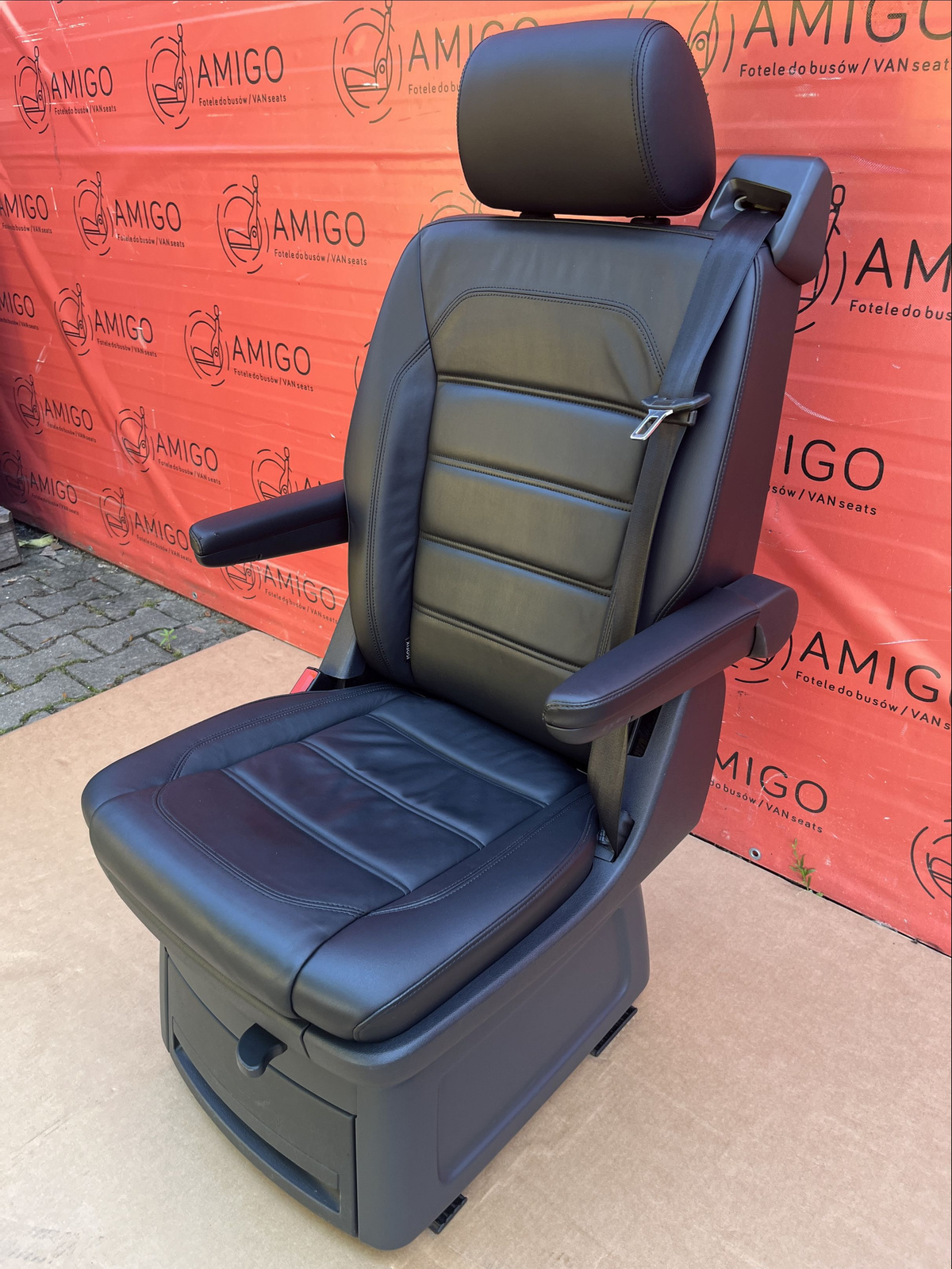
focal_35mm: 26
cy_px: 634
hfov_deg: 53.1
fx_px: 953
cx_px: 476
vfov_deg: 67.3
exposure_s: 1/122
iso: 64
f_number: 1.6
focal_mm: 5.1
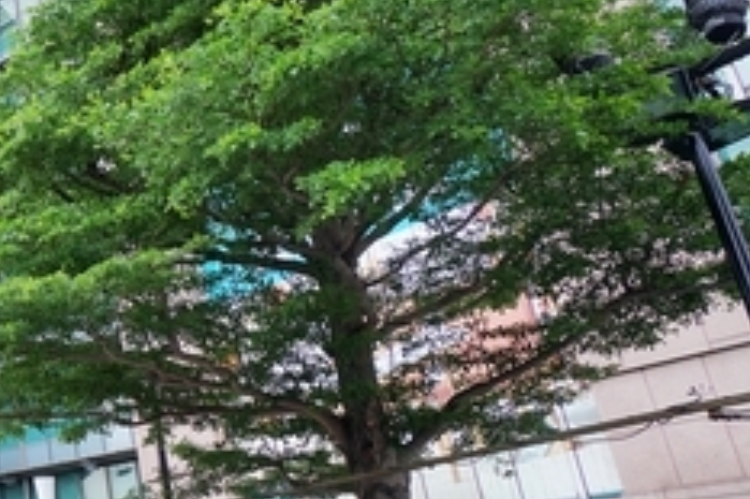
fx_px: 937
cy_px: 280
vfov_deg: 29.8
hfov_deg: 31.0
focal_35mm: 45
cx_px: -283
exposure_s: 1/80
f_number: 6.3
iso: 100
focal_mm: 10
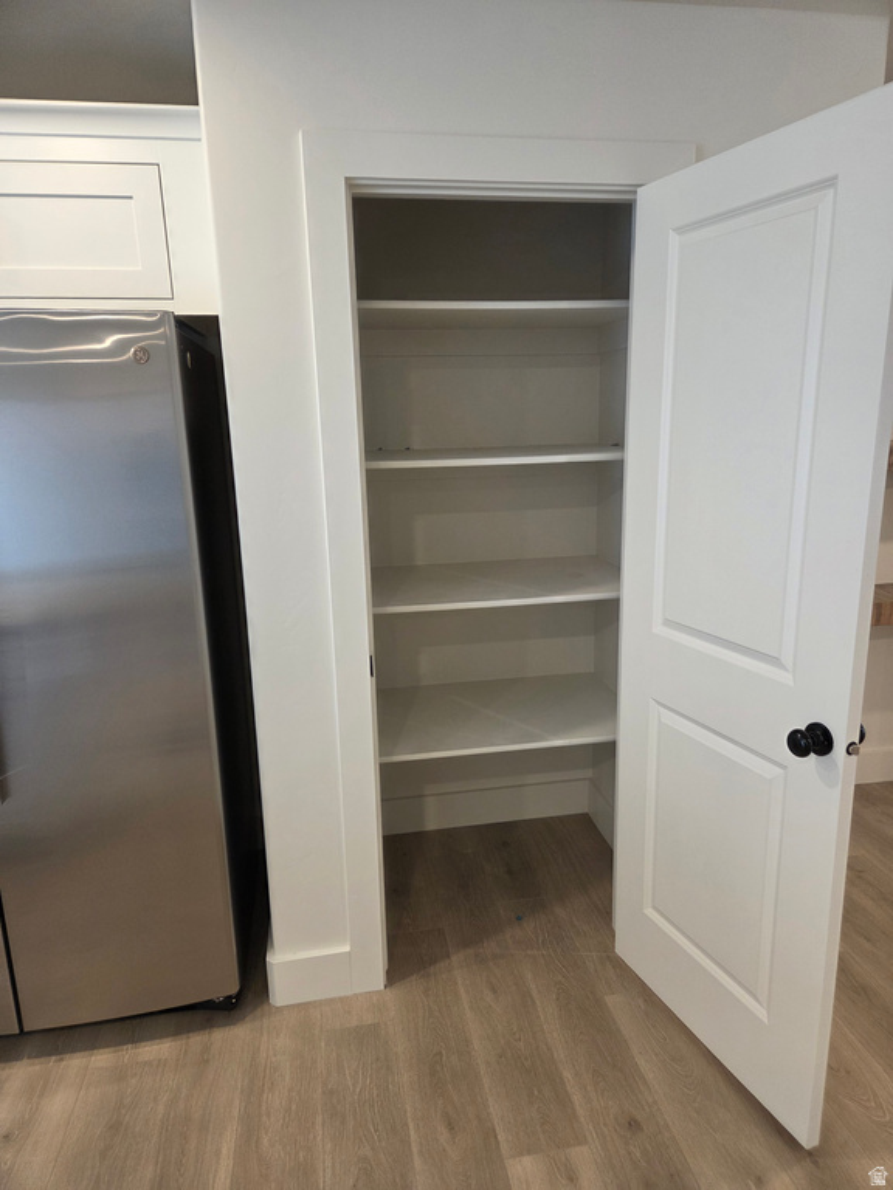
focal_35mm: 23
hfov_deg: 58.9
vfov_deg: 73.9
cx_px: 446
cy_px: 595
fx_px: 791
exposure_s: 1/120
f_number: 1.8
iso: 160
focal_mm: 5.4
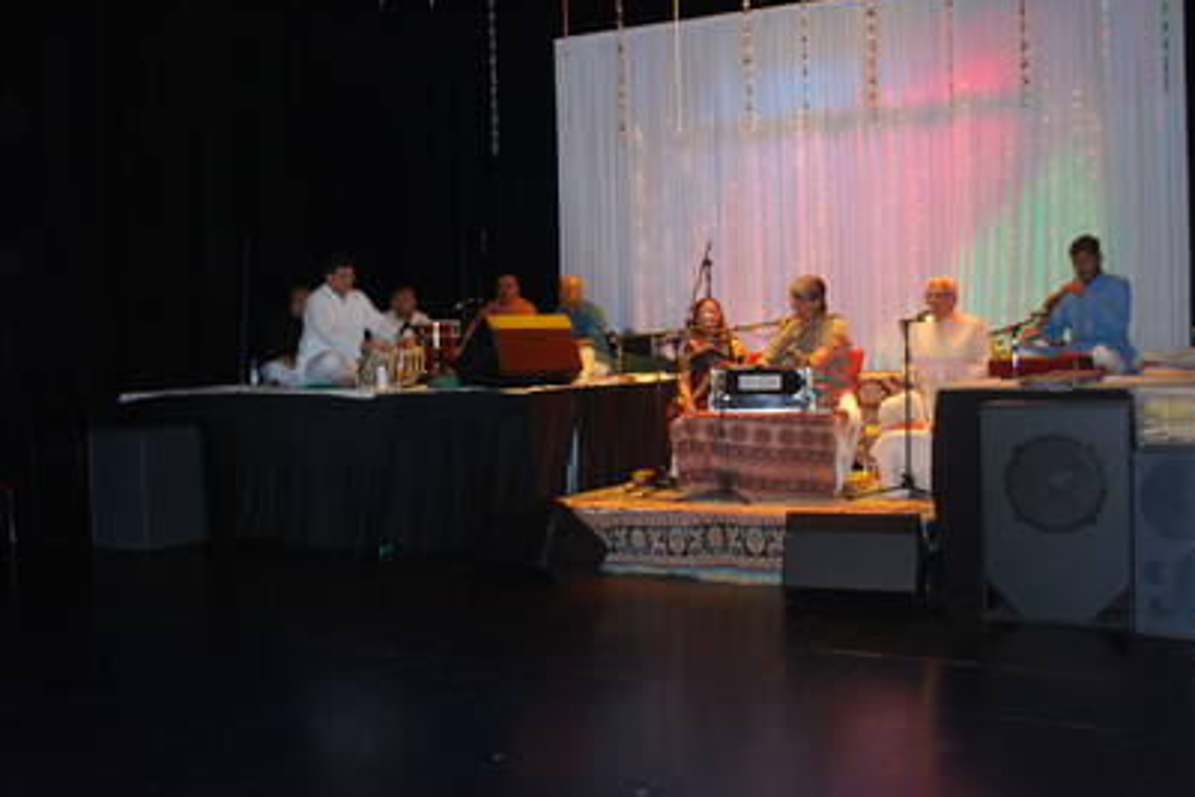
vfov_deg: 32.7
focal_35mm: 41
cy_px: 384
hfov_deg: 47.4
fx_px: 1361
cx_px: 577
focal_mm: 26
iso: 500
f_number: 4.2
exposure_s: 1/60
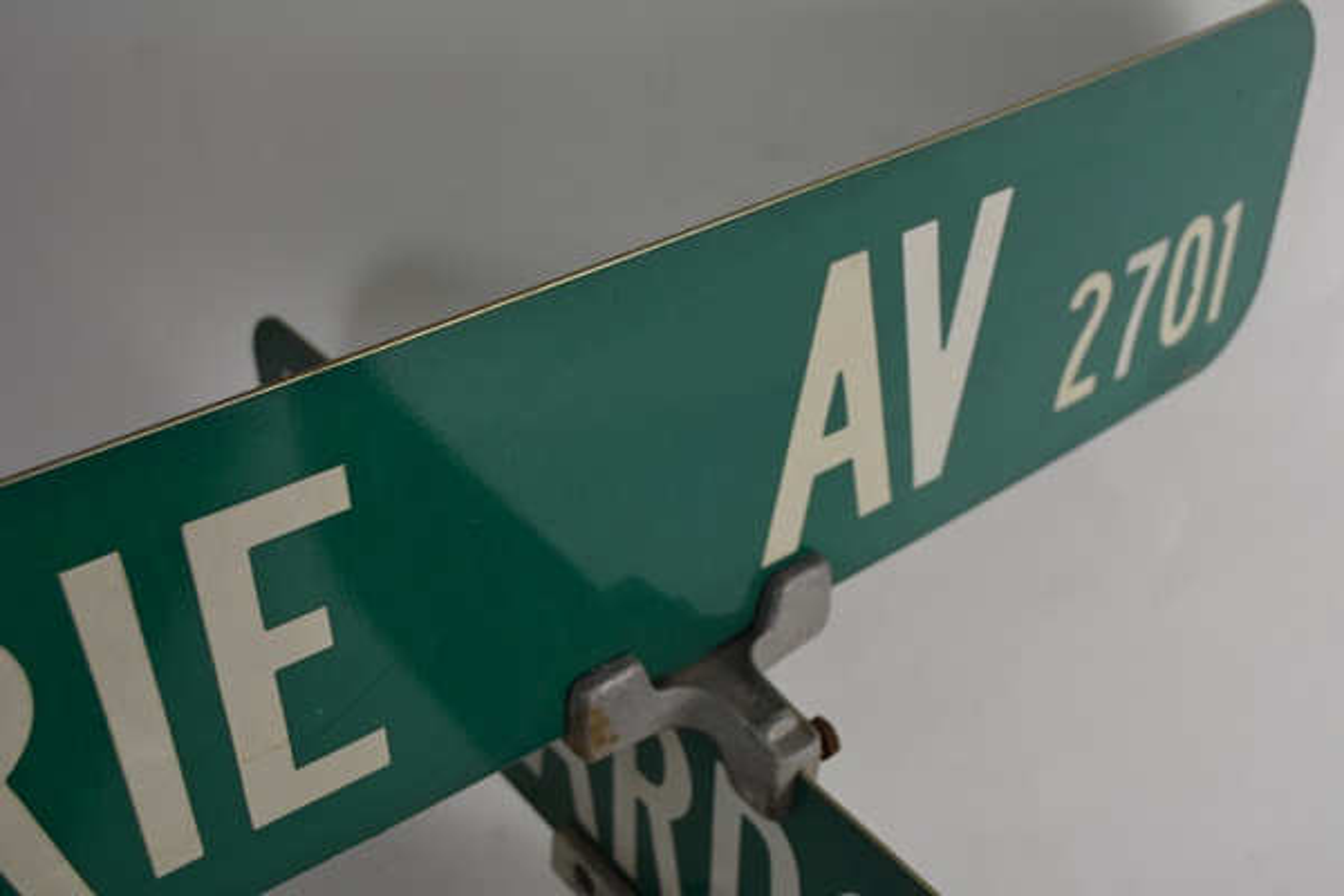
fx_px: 1624
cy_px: 448
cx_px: 672
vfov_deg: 30.8
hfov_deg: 45.0
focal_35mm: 44
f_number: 5.6
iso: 400
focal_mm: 29
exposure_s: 1/125
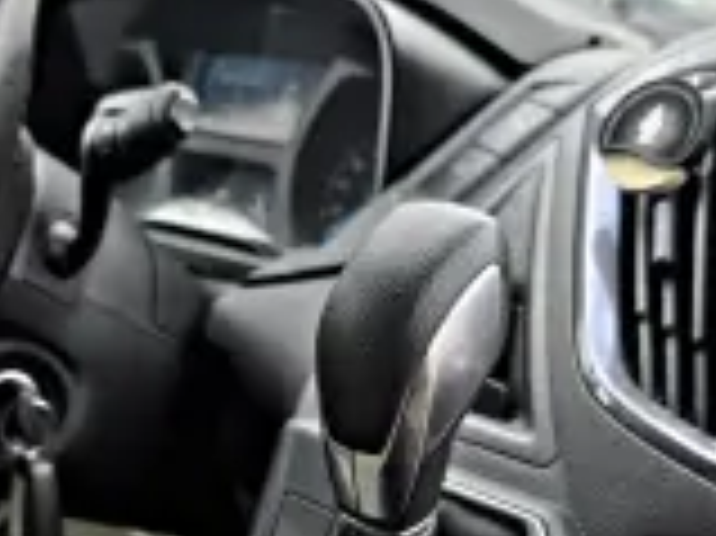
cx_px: 338
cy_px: 459
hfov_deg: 36.8
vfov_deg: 27.2
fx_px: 1075
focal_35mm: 52
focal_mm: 6.3
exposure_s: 1/180
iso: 50
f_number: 1.7
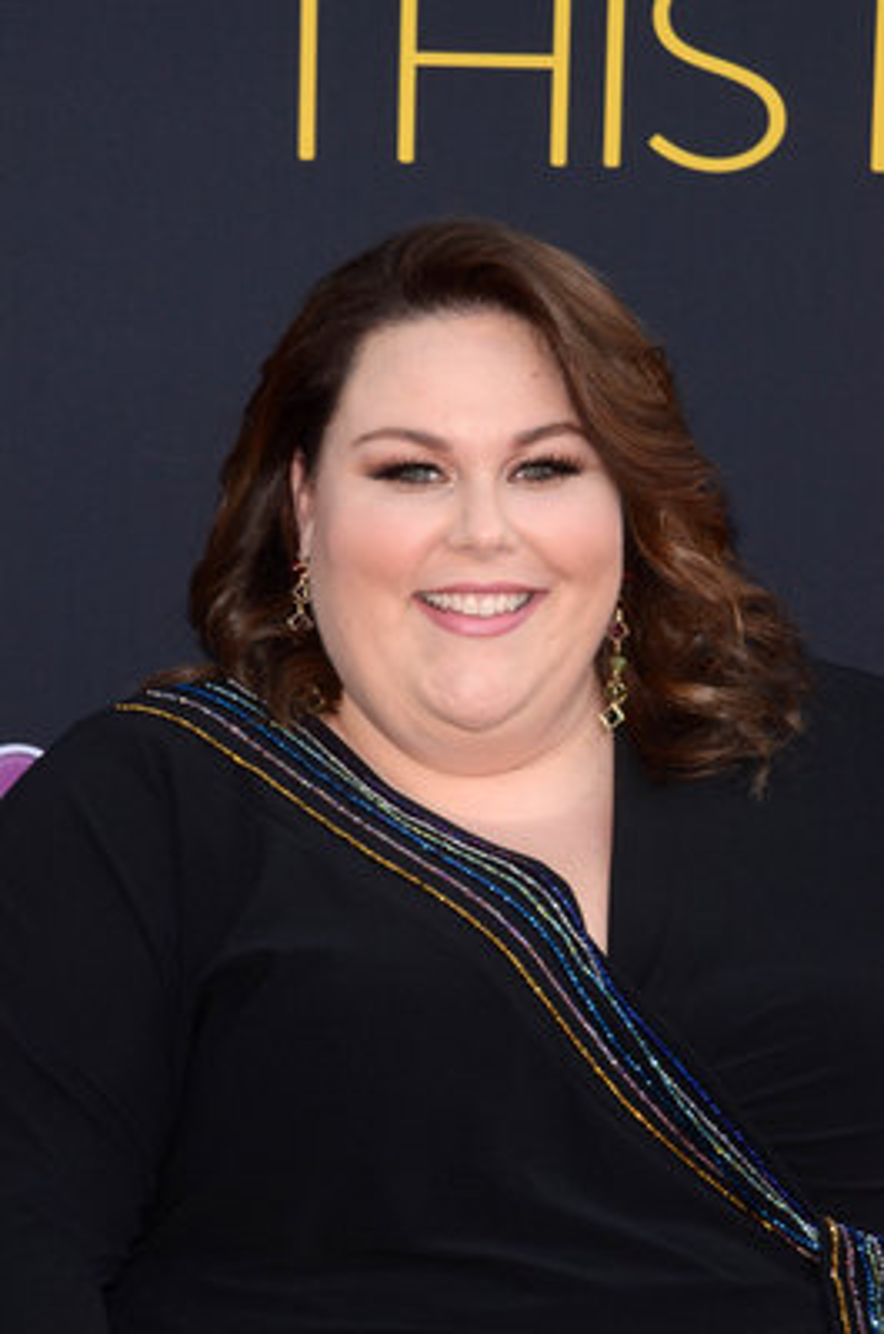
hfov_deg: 7.6
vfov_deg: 11.4
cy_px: 667
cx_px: 442
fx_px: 6658
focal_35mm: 180
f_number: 9
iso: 400
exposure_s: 1/250
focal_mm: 120
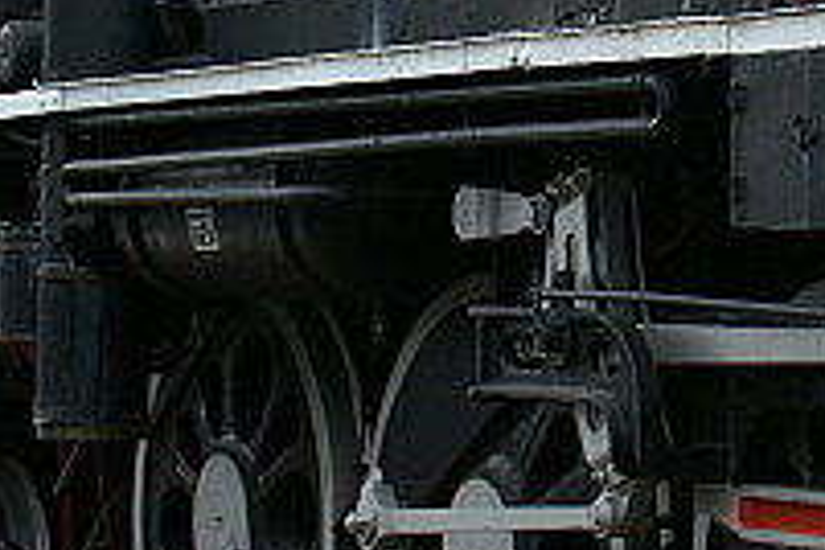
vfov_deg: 8.5
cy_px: 33
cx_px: 1051
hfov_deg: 12.4
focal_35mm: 161
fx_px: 3689
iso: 400
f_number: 8
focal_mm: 24
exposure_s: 1/160
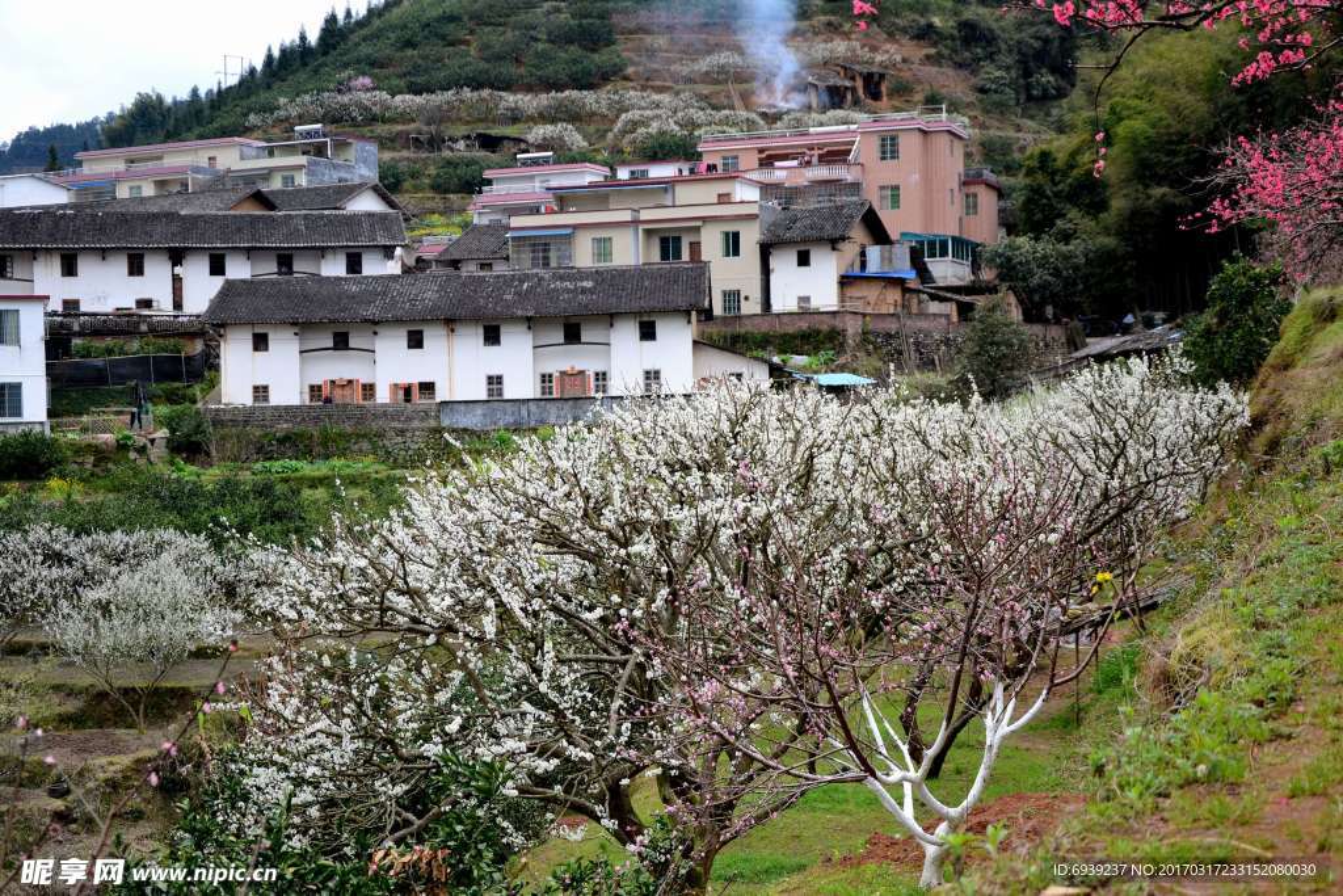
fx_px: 1903
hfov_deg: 38.9
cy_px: 448
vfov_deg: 26.5
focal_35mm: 51
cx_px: 672
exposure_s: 1/400
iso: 160
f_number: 4.2
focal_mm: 34
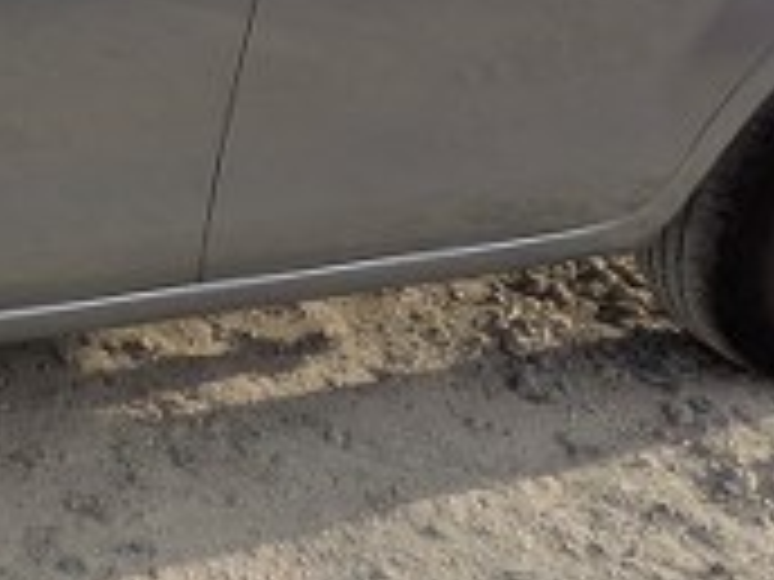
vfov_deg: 20.5
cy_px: -193
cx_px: -376
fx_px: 1453
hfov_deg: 23.9
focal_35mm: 65
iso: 48
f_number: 2.2
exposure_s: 1/1605
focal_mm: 1.83
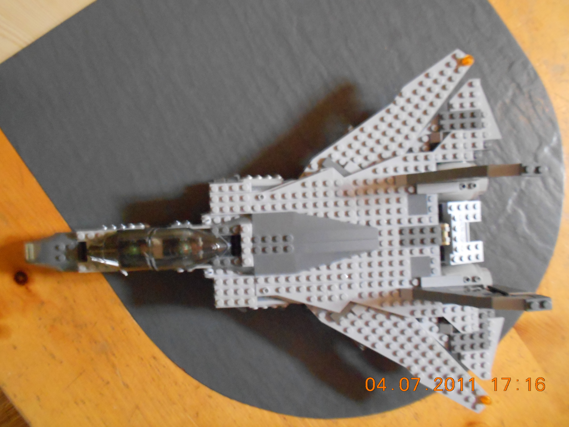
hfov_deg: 67.3
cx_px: 284
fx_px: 427
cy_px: 214
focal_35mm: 26
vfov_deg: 53.1
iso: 640
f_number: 3.2
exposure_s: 1/8
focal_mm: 4.6
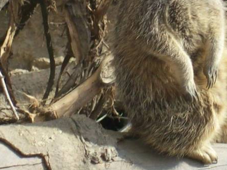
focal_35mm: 387
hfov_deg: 5.1
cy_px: -5
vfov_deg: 3.8
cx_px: 208
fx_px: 2537
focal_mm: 18
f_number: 4.8
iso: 80
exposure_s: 1/251
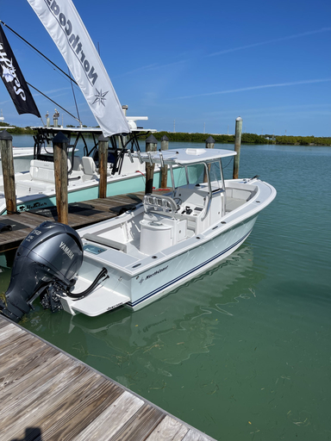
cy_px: 220
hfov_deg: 53.1
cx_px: 166
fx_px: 331
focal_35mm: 26
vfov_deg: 67.3
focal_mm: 5.1
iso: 32
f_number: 1.6
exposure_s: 1/8547
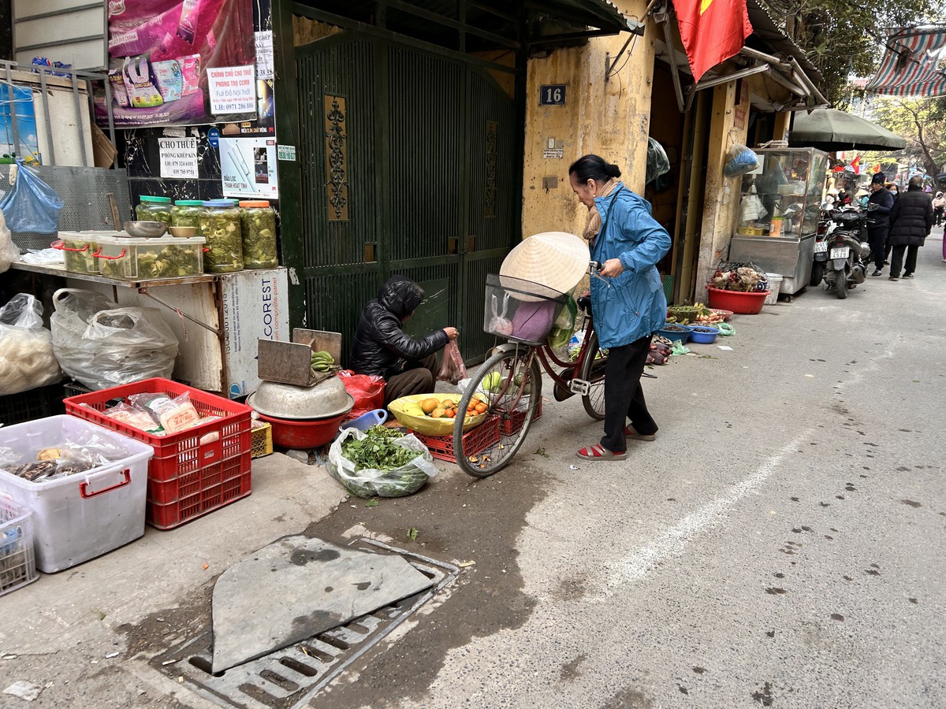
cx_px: 473
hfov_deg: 67.3
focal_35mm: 26
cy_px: 354
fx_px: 711
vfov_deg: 53.1
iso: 40
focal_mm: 5.7
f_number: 1.5
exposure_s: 1/195
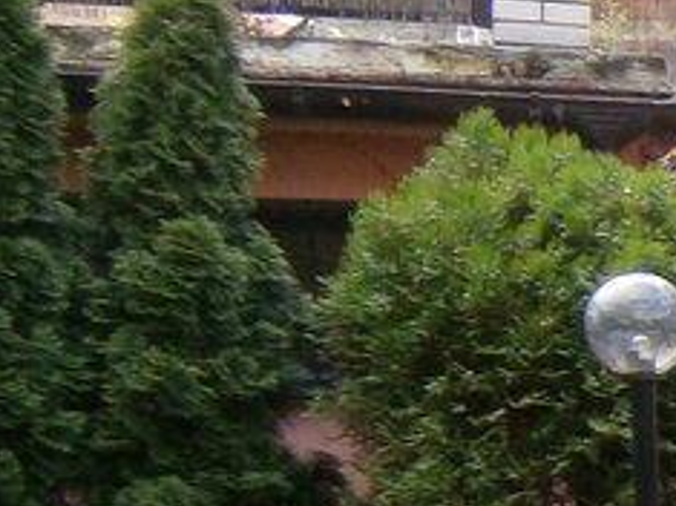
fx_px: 2596
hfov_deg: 11.7
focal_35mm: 133
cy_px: 526
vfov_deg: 11.0
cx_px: 1700
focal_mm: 4.7
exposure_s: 1/320
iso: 80
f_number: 2.8
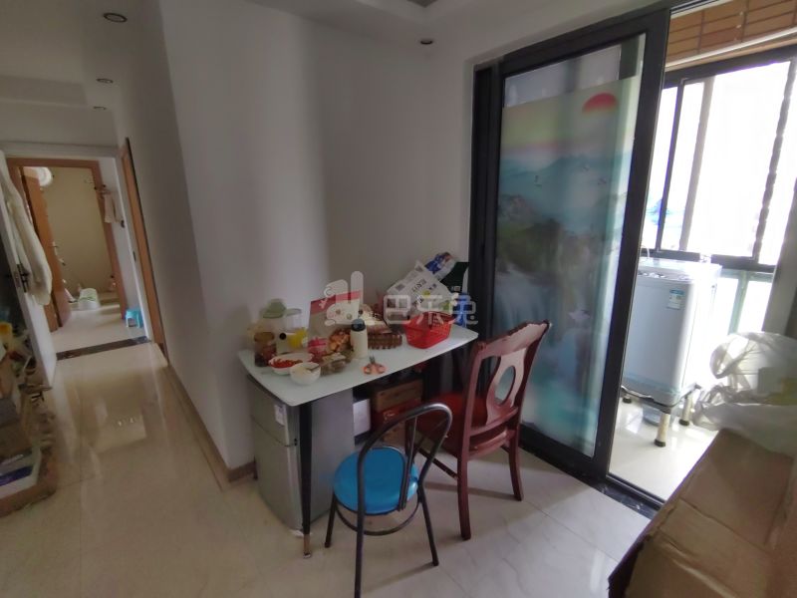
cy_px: 299
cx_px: 398
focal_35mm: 16
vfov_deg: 78.1
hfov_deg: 94.5
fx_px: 368
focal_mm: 1.68
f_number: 2.2
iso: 64
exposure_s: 1/25
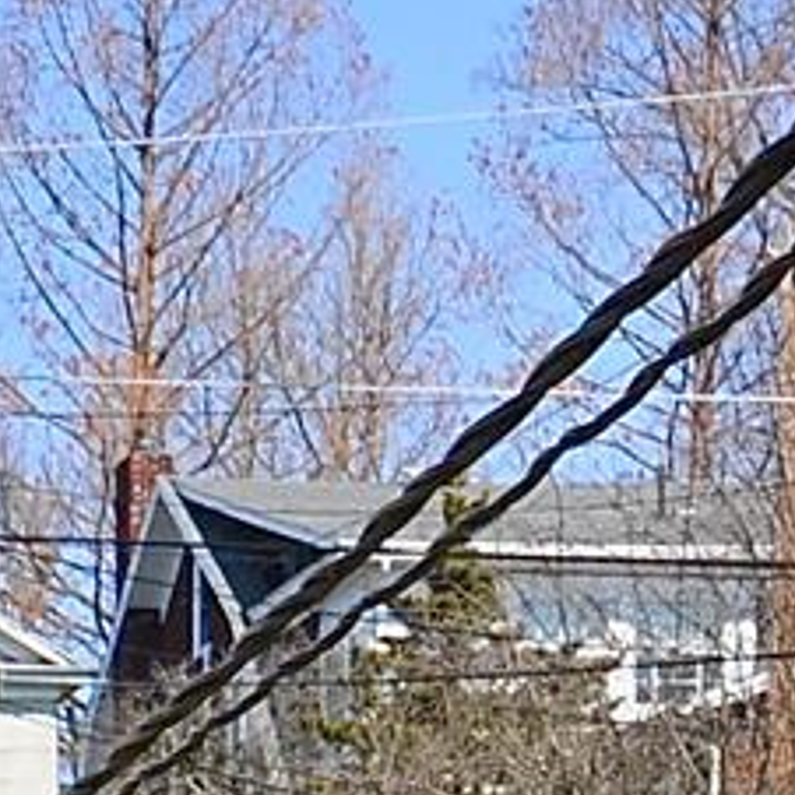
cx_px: -1646
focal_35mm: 277
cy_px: 1875
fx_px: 7197
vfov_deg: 6.1
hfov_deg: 5.9
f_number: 8
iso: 200
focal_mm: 24
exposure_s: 1/320
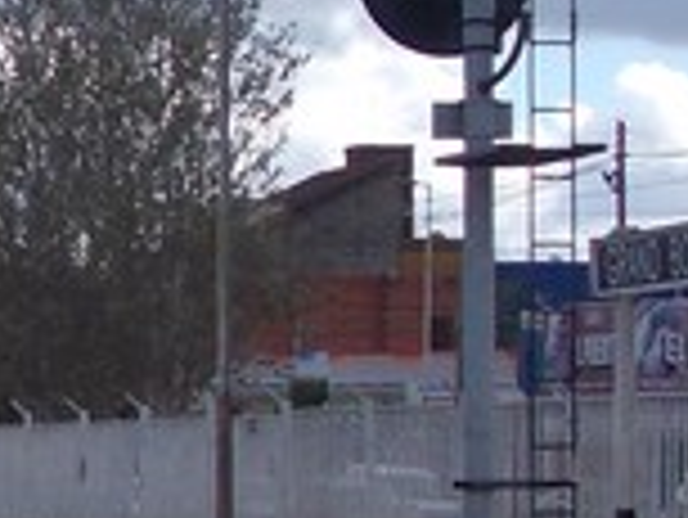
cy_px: 464
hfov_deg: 8.5
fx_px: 4277
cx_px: -881
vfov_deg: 6.9
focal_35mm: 215
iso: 80
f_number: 6.5
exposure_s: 1/200
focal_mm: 6.1
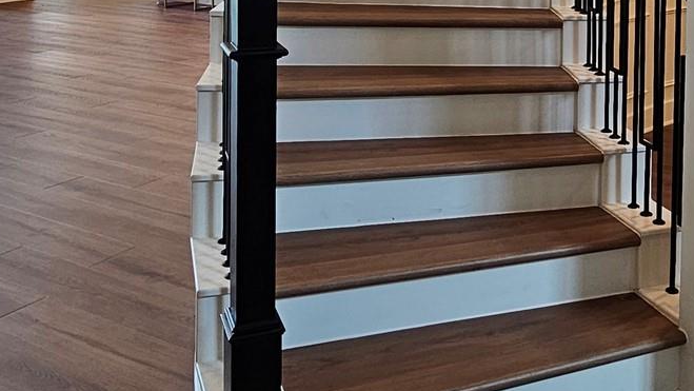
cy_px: -61
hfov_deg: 45.6
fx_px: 810
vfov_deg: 24.8
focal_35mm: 44
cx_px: 472
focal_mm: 2.2
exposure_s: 1/60
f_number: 2.2
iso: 64
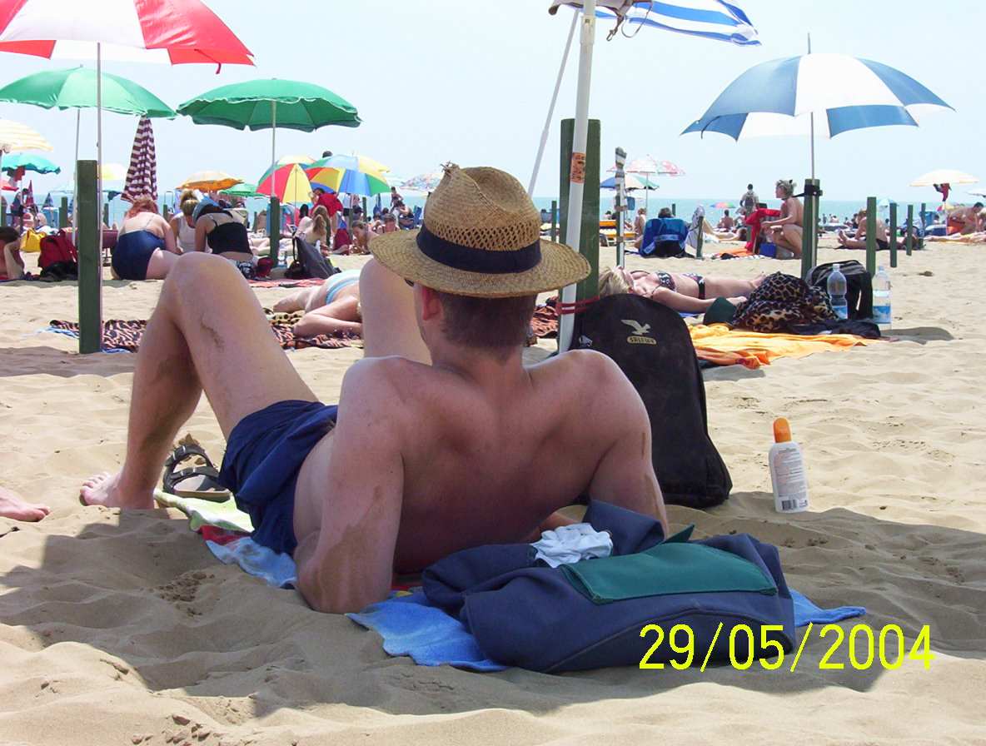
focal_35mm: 66
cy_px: 373
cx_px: 493
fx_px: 1886
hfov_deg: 29.3
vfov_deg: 22.4
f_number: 6.16
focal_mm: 8.74
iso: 100
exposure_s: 1/503
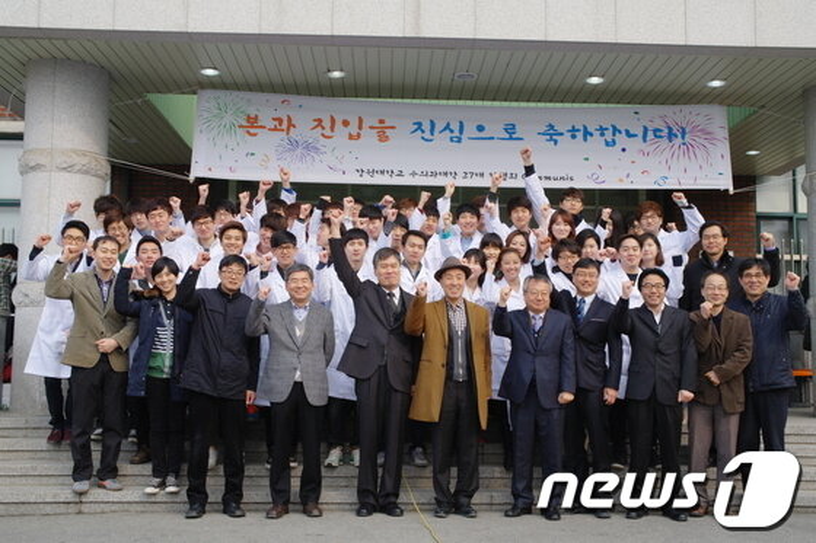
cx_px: 408
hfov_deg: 50.7
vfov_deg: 35.0
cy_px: 272
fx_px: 861
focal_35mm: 38
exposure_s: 1/50
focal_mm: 25
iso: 200
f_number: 10
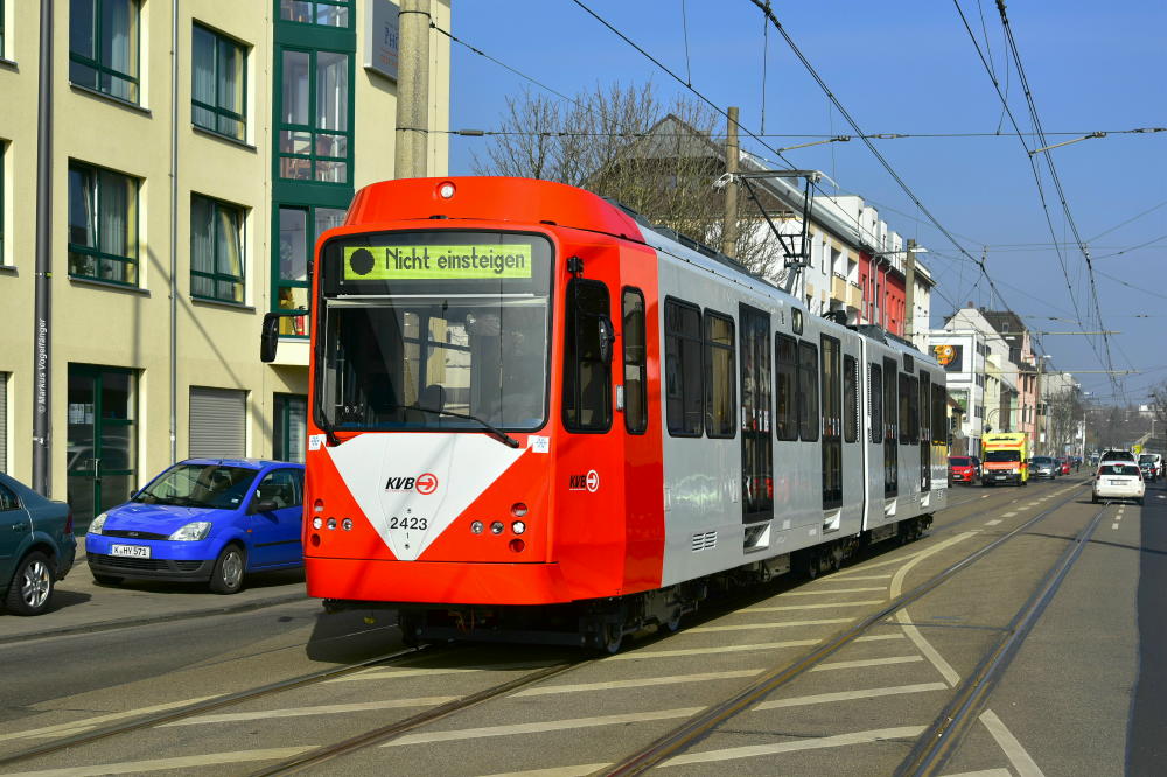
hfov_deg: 39.6
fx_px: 1620
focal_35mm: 50
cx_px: 584
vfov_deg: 27.0
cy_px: 388
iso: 250
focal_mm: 50
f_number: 7.1
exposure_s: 1/1250
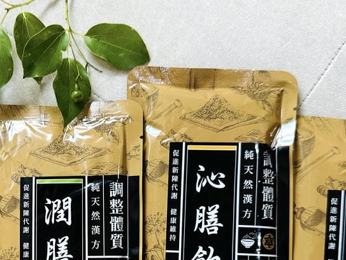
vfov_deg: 26.5
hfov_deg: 35.3
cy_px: 243
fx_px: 530
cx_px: 86
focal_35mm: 53
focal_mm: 6.86
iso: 64
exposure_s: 1/120
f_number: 1.78
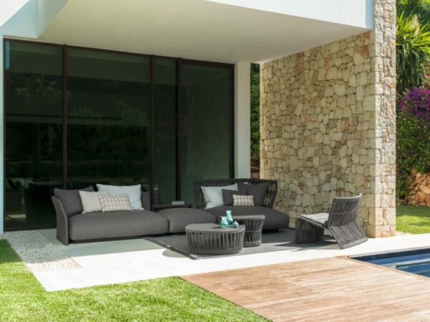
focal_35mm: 42
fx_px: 522
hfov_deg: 44.8
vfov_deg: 34.3
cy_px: 161
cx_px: 215
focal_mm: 60
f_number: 16
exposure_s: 1/15
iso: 50
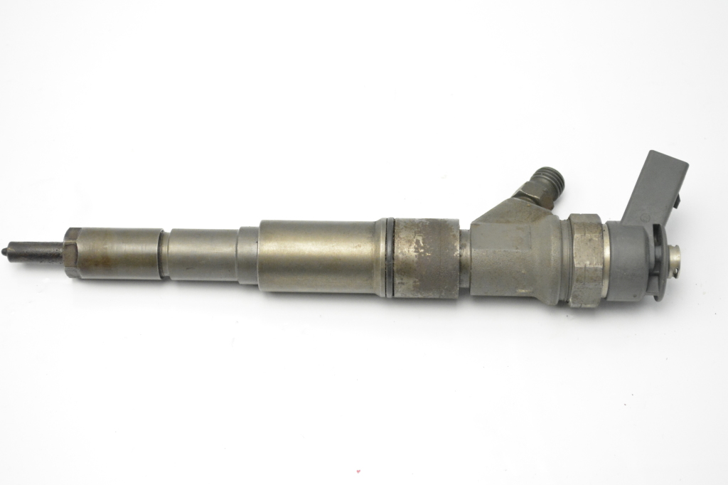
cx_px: 364
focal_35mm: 72
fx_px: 1455
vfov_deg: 18.9
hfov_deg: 28.1
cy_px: 242
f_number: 6.3
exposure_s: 1/640
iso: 6400
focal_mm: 48
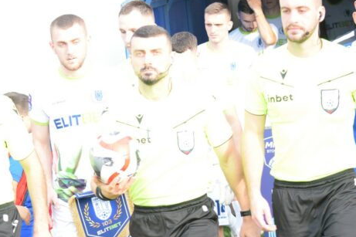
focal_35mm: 164
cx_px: 130
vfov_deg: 8.4
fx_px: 1621
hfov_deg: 12.5
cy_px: 103
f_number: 4.5
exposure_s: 1/800
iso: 1600
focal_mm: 80
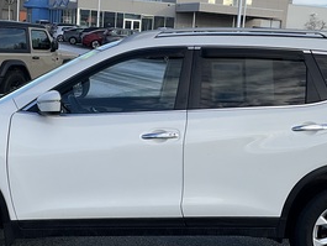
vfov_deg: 21.0
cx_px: 158
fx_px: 662
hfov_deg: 27.8
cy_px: 148
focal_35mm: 70
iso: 25
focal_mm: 3
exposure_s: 1/912
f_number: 1.8
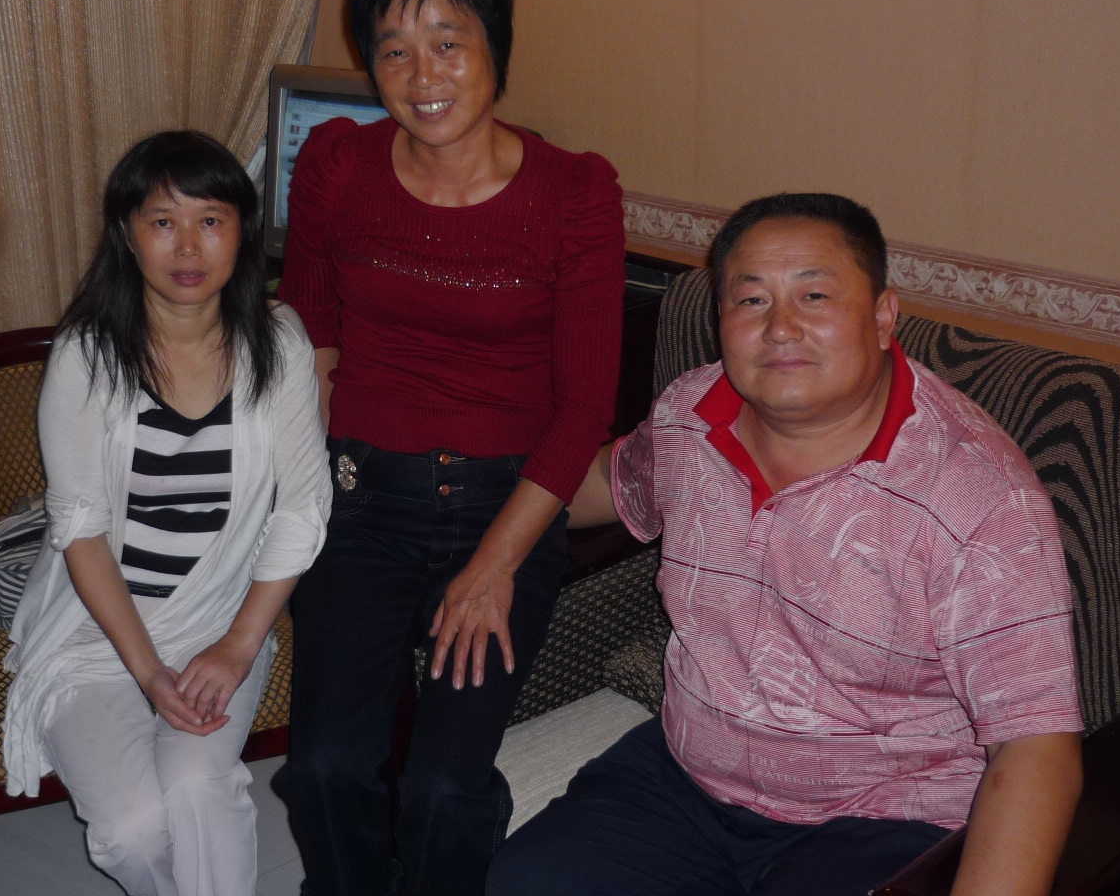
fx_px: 1525
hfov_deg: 40.2
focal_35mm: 46
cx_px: 460
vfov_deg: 32.6
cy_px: 353
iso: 100
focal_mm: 5.5
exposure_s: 1/30
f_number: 2.8
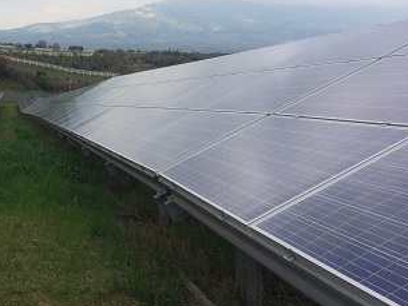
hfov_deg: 32.4
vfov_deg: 24.7
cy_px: 13
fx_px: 672
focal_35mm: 57
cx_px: 55
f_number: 2.2
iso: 32
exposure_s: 1/1325
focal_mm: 4.15
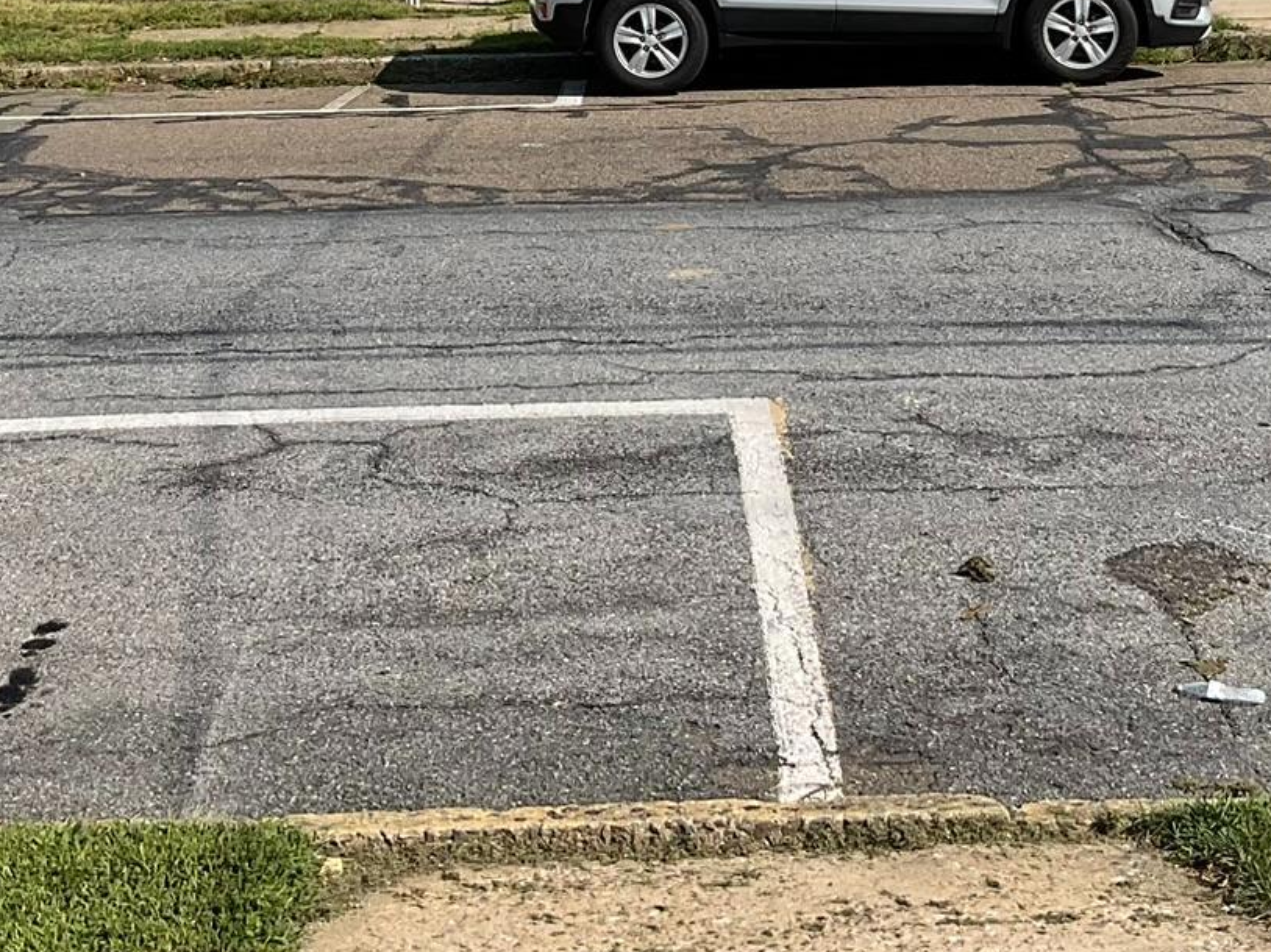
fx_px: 2680
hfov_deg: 26.7
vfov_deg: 19.3
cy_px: -114
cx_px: 593
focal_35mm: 73
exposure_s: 1/2141
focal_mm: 3
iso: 16
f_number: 1.8
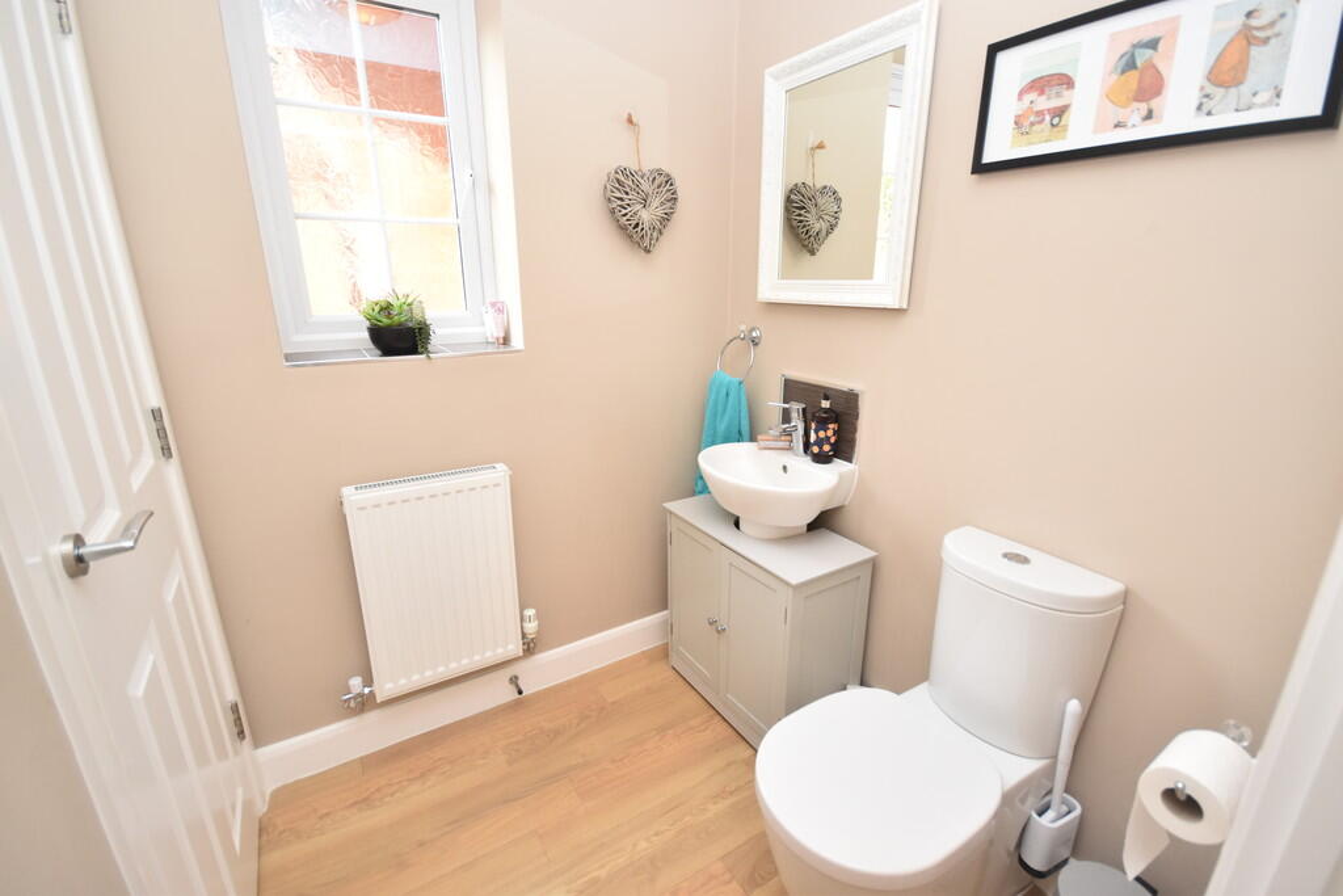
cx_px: 672
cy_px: 448
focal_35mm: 15
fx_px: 560
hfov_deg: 100.4
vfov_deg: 77.3
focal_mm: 10
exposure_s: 1/160
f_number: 4
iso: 800
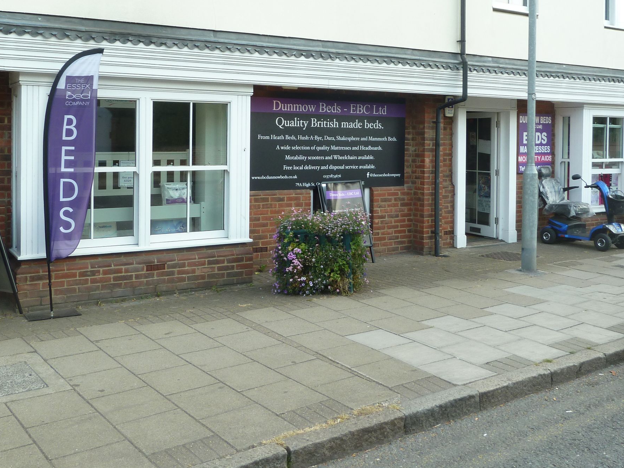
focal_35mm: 36
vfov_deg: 39.0
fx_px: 649
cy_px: 145
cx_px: 295
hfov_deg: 51.3
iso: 80
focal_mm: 4.1
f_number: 4
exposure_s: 1/125
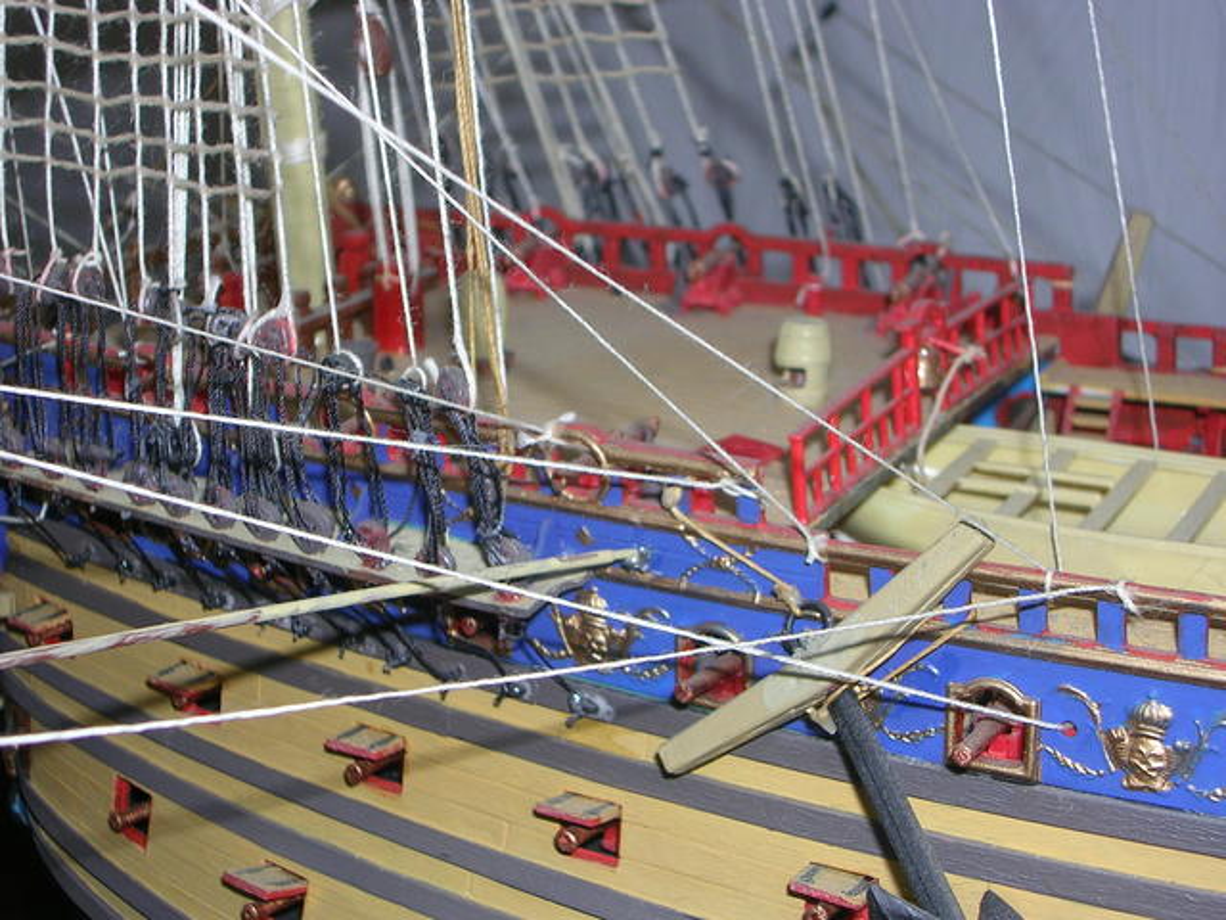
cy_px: 460
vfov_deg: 23.3
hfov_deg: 30.7
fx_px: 2231
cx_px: 613
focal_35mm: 63
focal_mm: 9.6
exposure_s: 1/60.1
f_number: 3.5
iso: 50
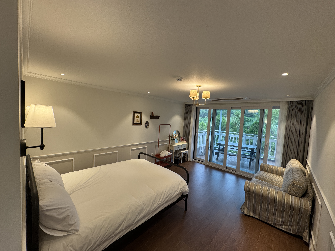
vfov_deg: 85.7
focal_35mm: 14
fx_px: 135
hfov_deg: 102.1
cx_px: 168
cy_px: 126
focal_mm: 2.22
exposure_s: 1/120
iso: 160
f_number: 2.2
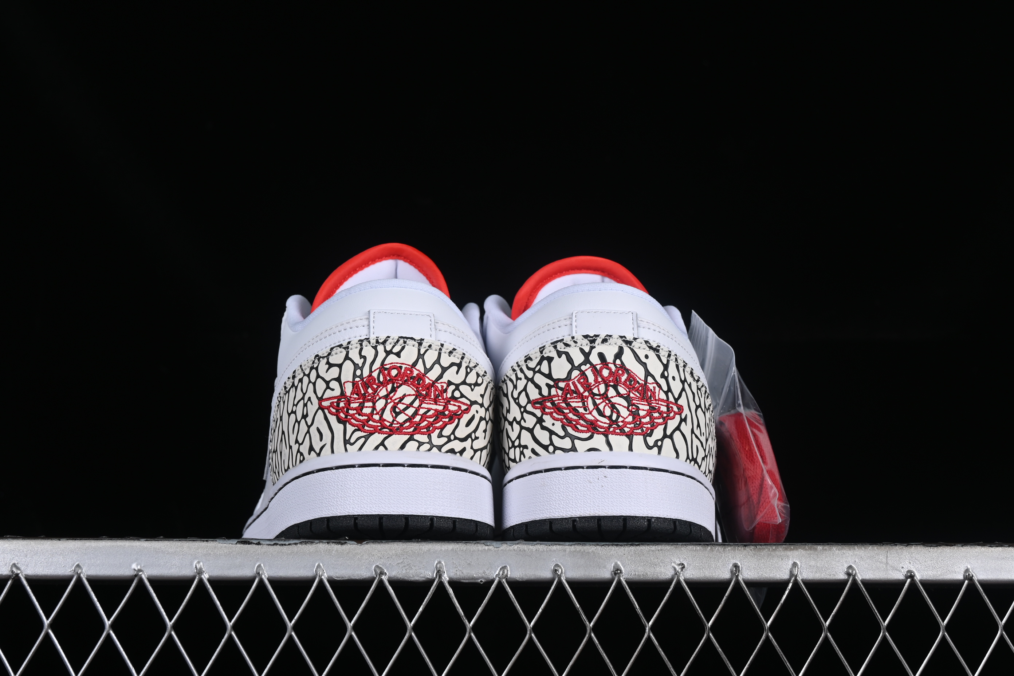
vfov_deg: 18.2
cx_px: 507
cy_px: 338
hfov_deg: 27.0
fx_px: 2112
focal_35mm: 75
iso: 160
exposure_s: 1/80
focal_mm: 50
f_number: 9
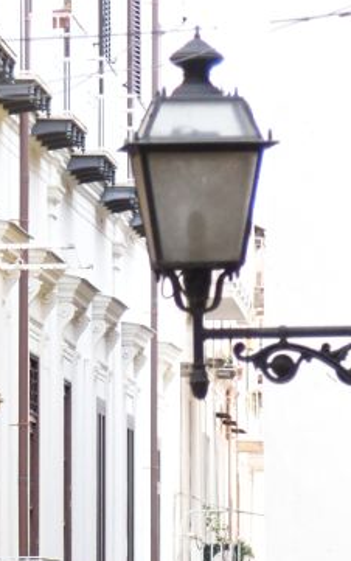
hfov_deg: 3.2
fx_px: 6191
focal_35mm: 405
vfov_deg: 5.1
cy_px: 1022
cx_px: 65
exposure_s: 1/500
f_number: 4
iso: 800
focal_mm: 70
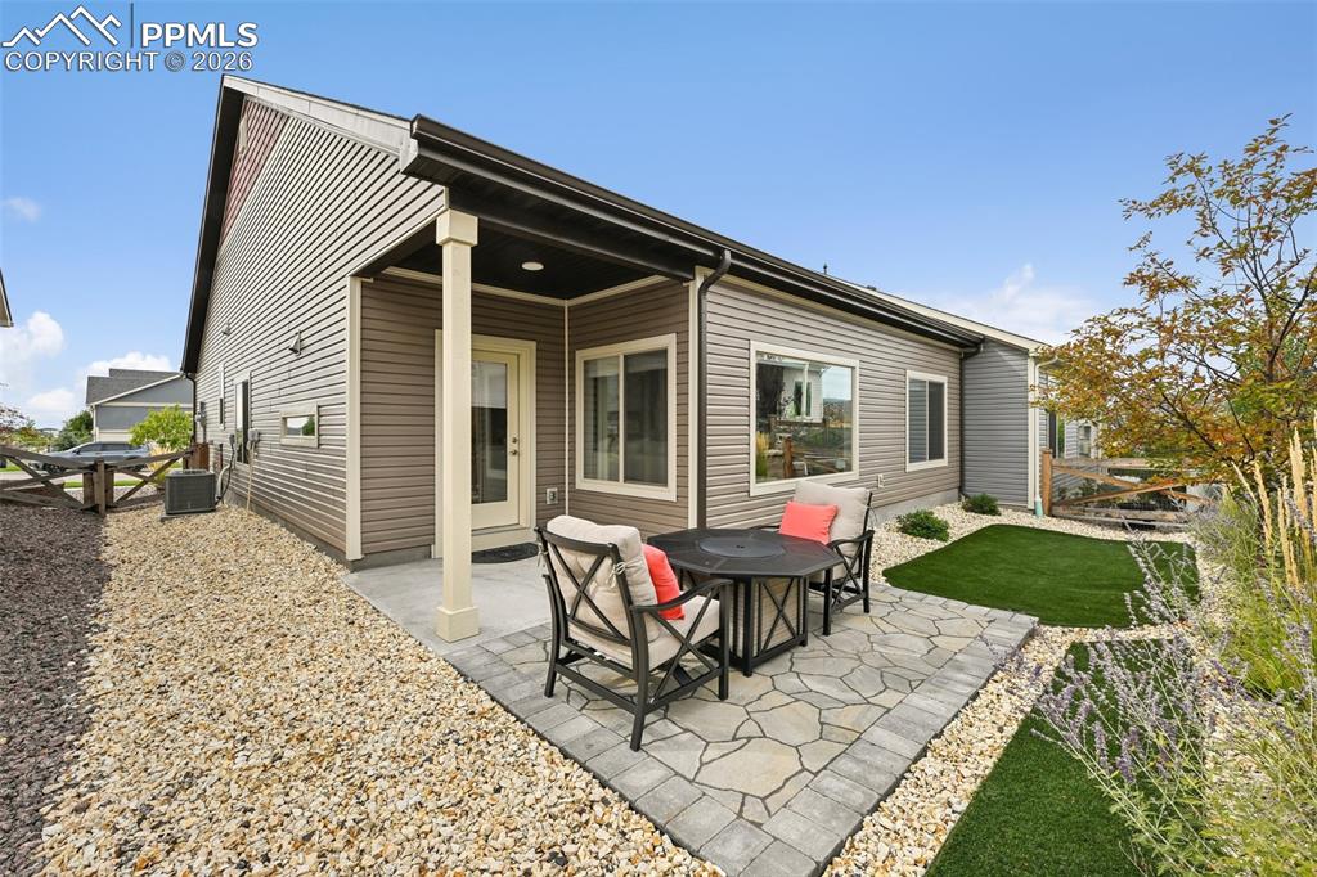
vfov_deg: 77.3
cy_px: 438
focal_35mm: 15
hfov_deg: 100.4
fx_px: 549
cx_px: 658
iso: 100
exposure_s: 1/50
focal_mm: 15
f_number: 11
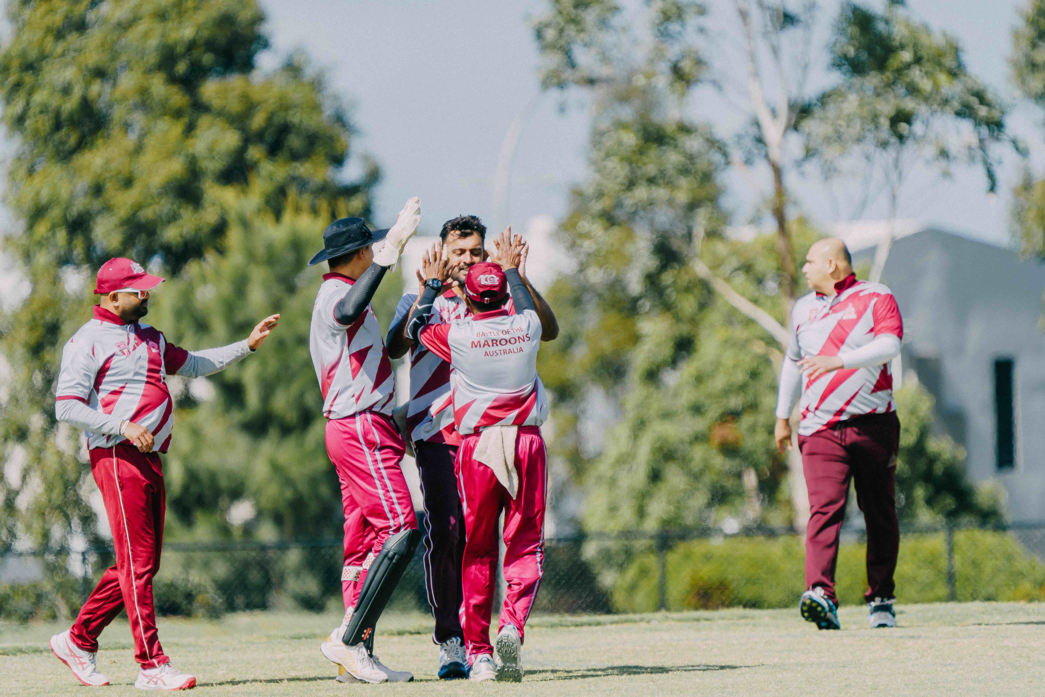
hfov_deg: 3.4
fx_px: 17415
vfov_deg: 2.3
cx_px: 522
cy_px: 348
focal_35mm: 600
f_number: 6.3
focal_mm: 600
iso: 250
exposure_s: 1/1000
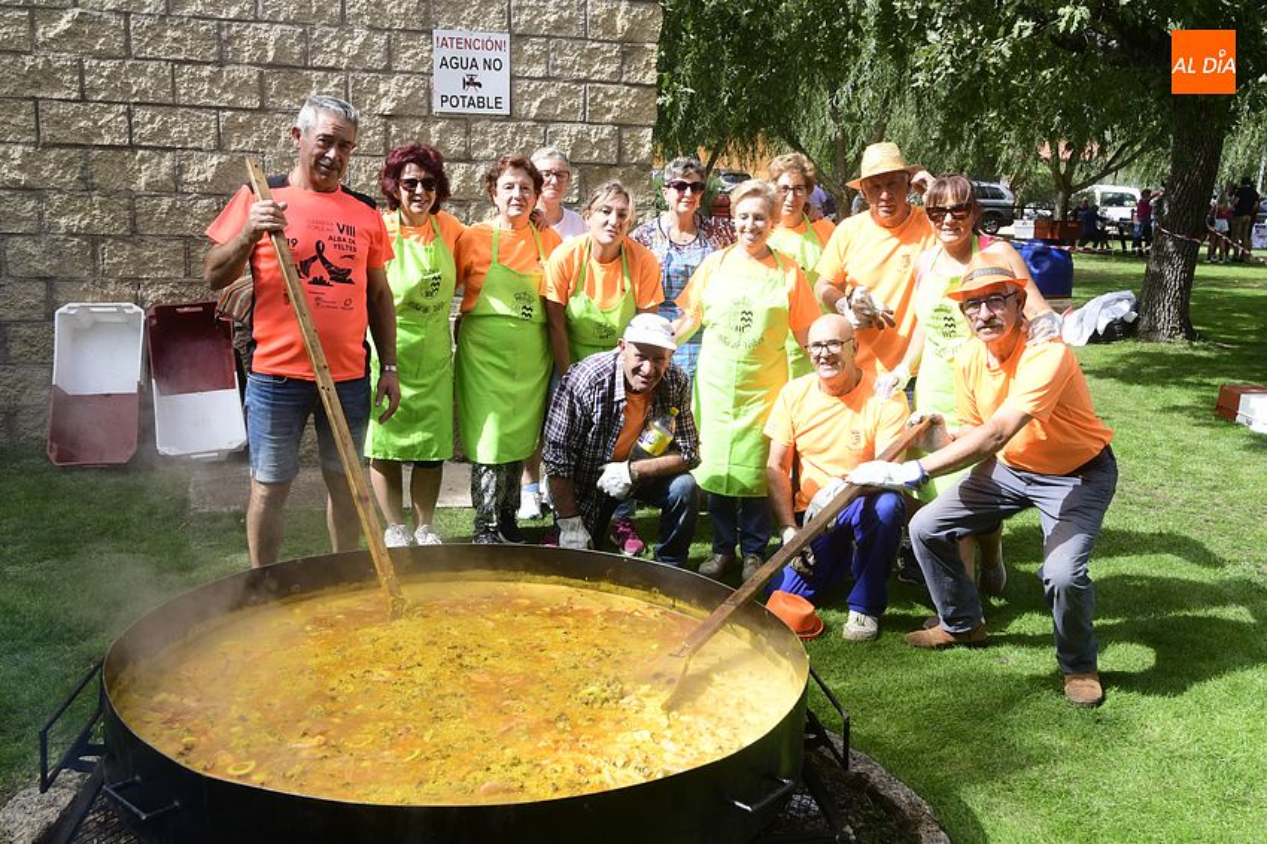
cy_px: 422
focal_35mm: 36
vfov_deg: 36.8
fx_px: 1266
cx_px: 634
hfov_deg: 53.2
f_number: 11
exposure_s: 1/125
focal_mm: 24
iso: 400
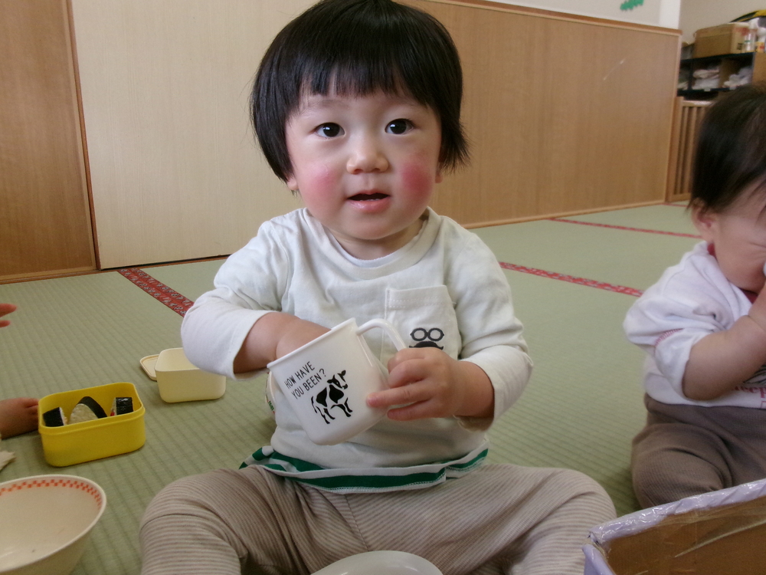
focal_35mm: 28
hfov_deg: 63.4
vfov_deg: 49.7
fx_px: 620
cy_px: 288
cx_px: 383
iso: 381
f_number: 3.9
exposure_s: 1/125
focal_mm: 5.1
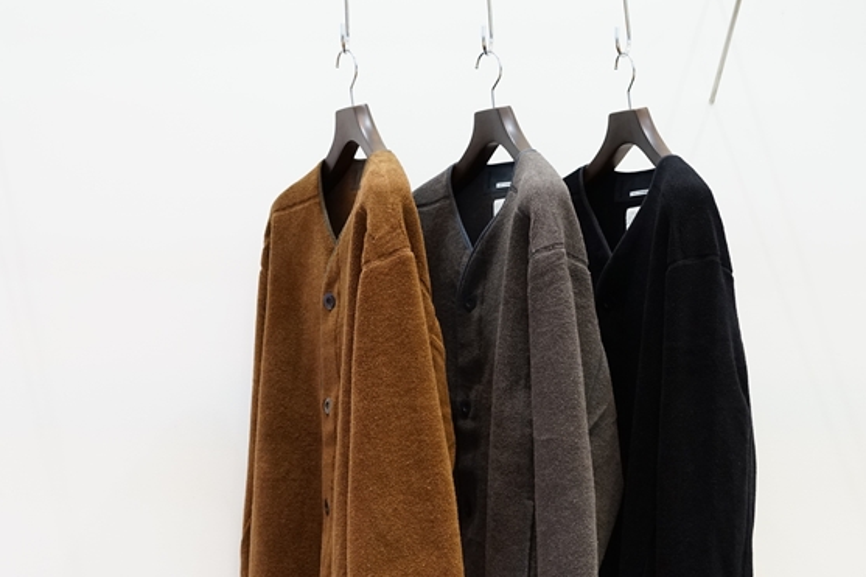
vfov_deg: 17.2
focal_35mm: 79
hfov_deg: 25.6
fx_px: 1900
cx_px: 351
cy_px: 394
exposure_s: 1/60
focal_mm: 55
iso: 1600
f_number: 4
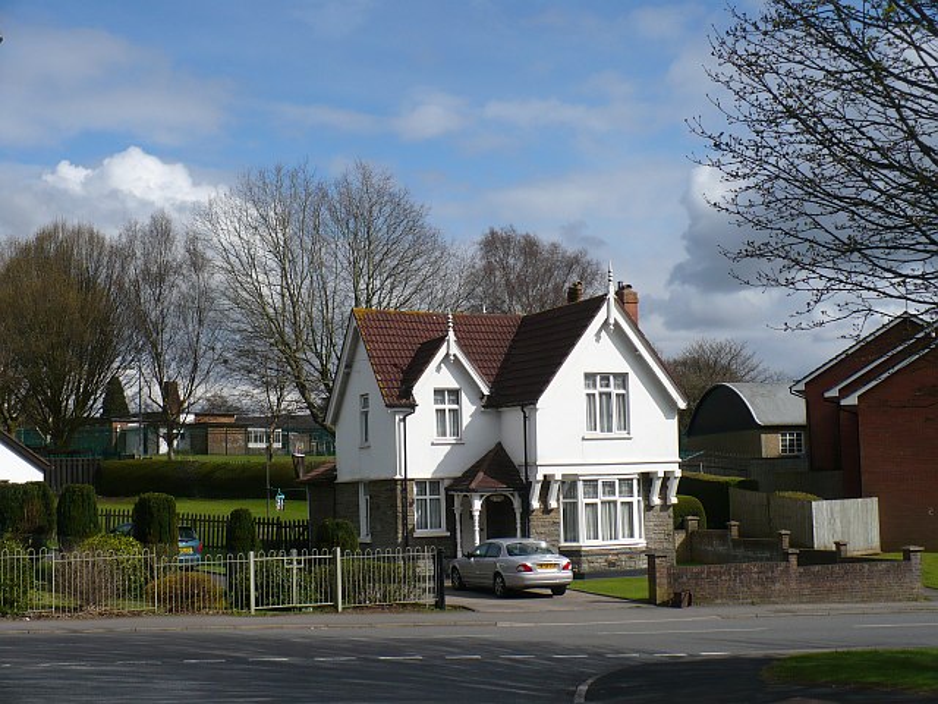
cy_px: 352
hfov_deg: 35.5
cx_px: 469
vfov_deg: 27.0
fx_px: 1463
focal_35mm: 54
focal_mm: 8.9
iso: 100
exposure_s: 1/320
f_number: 9
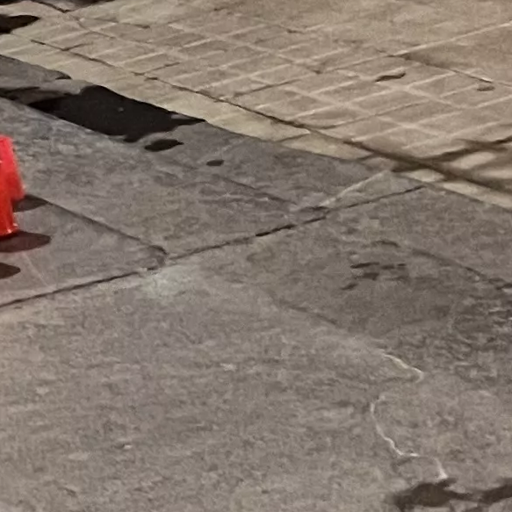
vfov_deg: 10.6
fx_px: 2661
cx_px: -1195
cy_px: -277
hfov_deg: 8.5
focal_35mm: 159
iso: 400
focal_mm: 5.1
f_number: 1.6
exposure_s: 1/33
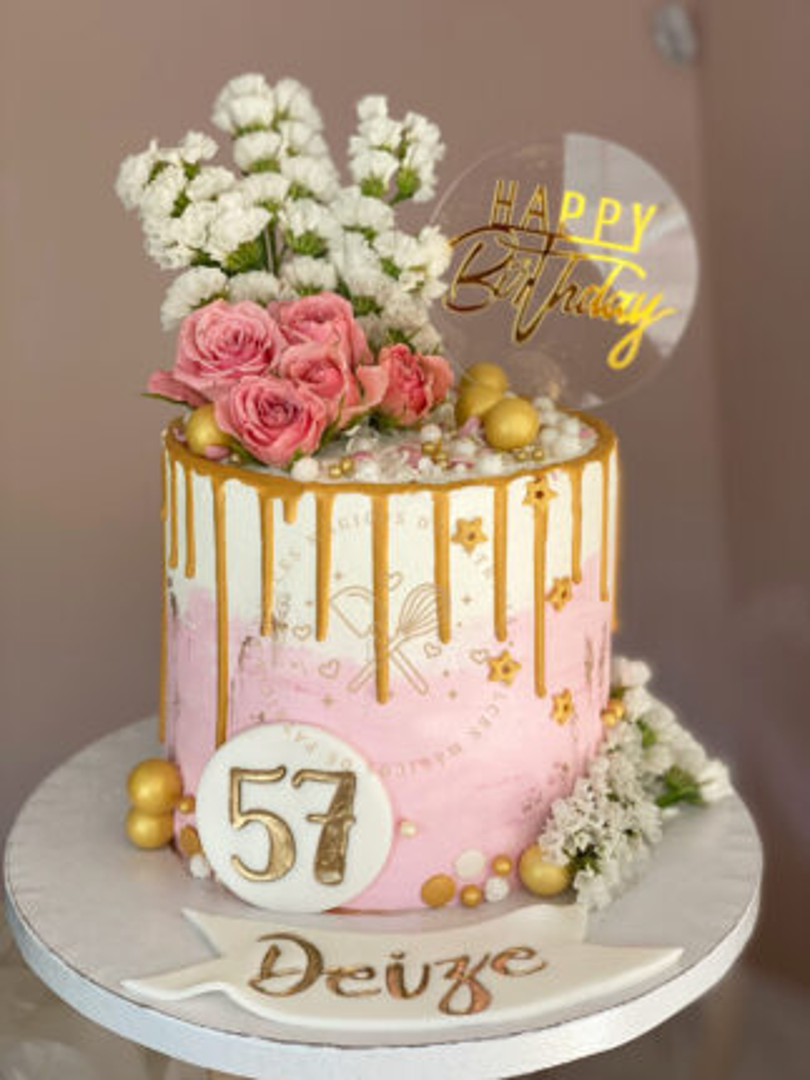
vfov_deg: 36.8
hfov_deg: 28.0
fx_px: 1623
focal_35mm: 52
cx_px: 405
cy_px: 540
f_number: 2
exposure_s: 1/122
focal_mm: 6
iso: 40
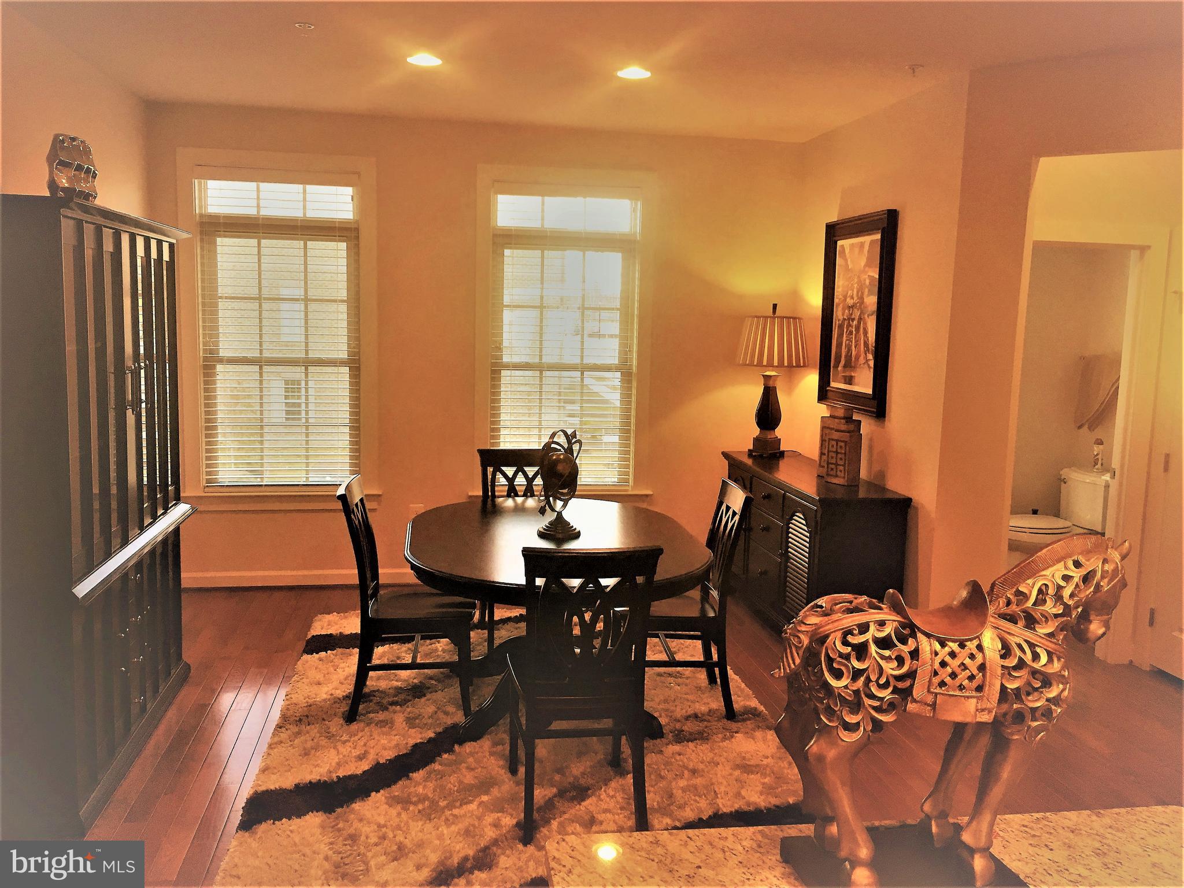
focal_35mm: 29
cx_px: 592
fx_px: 992
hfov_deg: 61.7
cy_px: 444
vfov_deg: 48.2
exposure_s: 1/30
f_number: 2.2
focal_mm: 4.15
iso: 40
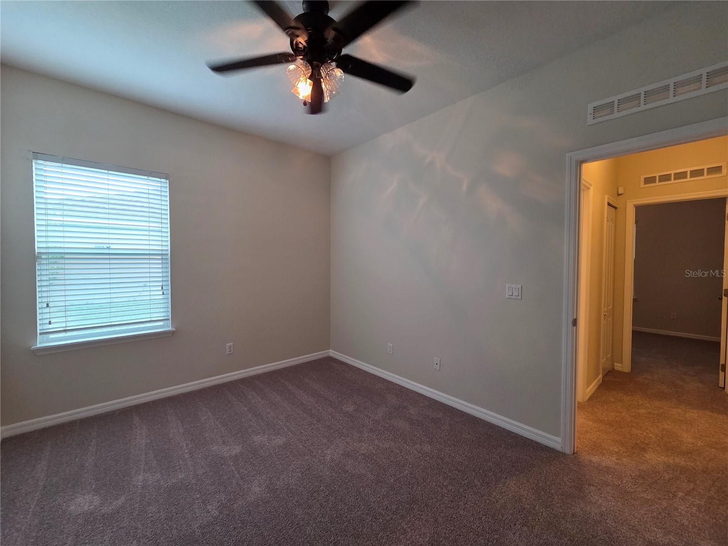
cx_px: 364
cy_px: 273
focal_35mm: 13
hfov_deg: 106.2
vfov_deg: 89.9
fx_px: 273
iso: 200
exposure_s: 1/60
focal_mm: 2.2
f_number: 2.2
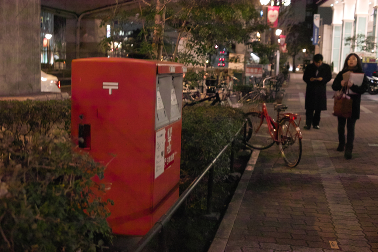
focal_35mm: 41
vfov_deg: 32.6
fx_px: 430
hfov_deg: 47.4
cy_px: 126
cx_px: 189
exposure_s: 1/15
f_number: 2.8
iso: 800
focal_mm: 24.2
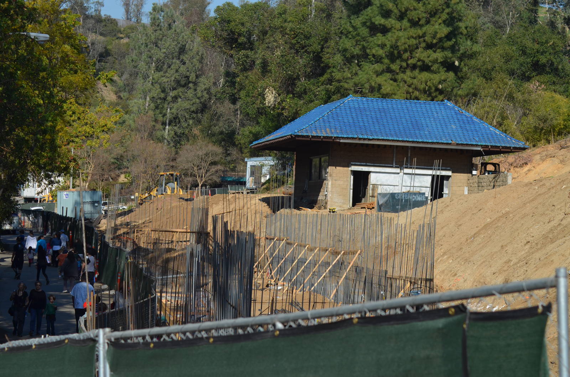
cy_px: 188
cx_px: 285
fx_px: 1659
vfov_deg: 13.0
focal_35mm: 105
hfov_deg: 19.5
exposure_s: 1/800
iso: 200
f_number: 7.1
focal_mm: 70
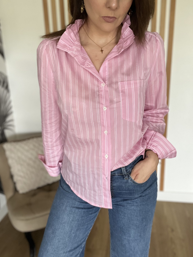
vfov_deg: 58.4
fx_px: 230
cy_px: 129
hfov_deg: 45.4
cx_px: 99
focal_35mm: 31
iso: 250
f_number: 2.2
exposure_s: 1/60
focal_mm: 2.71
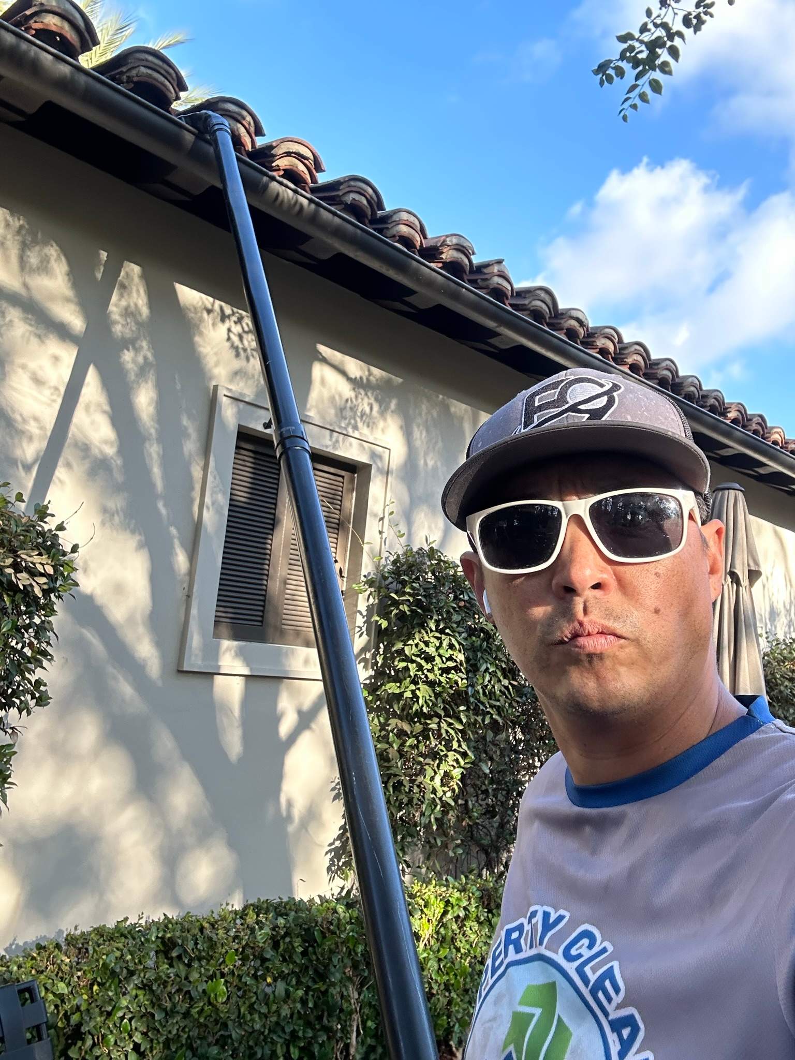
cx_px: 398
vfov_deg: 60.0
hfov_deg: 46.8
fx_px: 919
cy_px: 530
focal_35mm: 30
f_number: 1.9
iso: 32
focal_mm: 2.69
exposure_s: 1/149
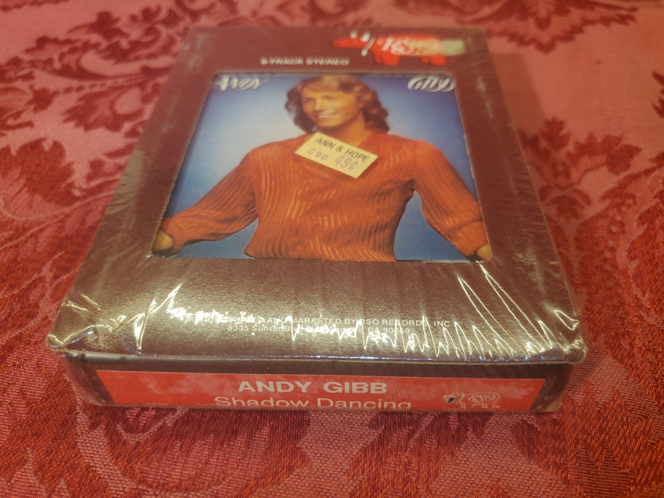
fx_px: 499
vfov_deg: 53.1
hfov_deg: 67.3
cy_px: 249
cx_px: 332
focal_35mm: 26
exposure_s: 1/120
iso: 125
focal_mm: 4.3
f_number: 1.5
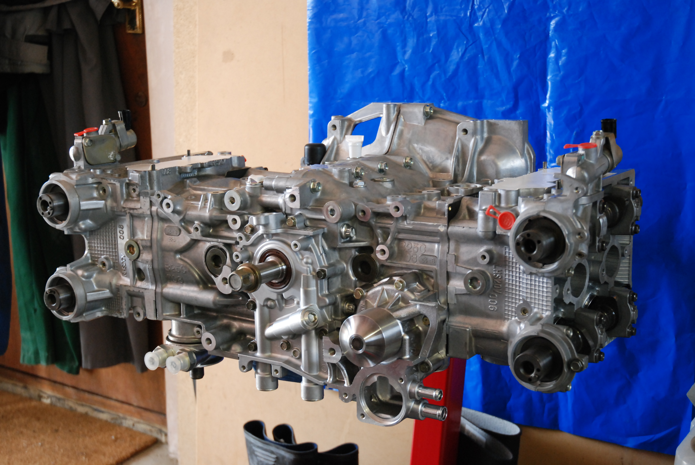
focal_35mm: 52
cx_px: 348
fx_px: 1015
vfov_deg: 25.8
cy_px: 232
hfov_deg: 37.8
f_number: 4.5
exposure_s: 1/80
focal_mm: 35
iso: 800
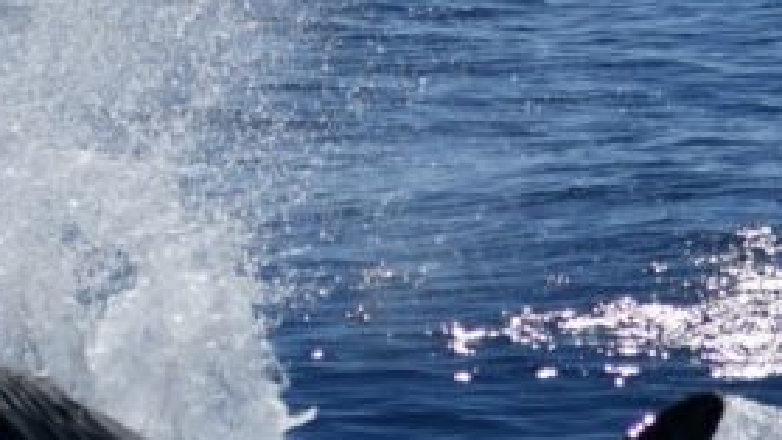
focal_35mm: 361
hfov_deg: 6.0
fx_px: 7486
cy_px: 184
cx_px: 95
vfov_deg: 3.4
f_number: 5
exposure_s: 1/8000
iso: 360
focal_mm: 120
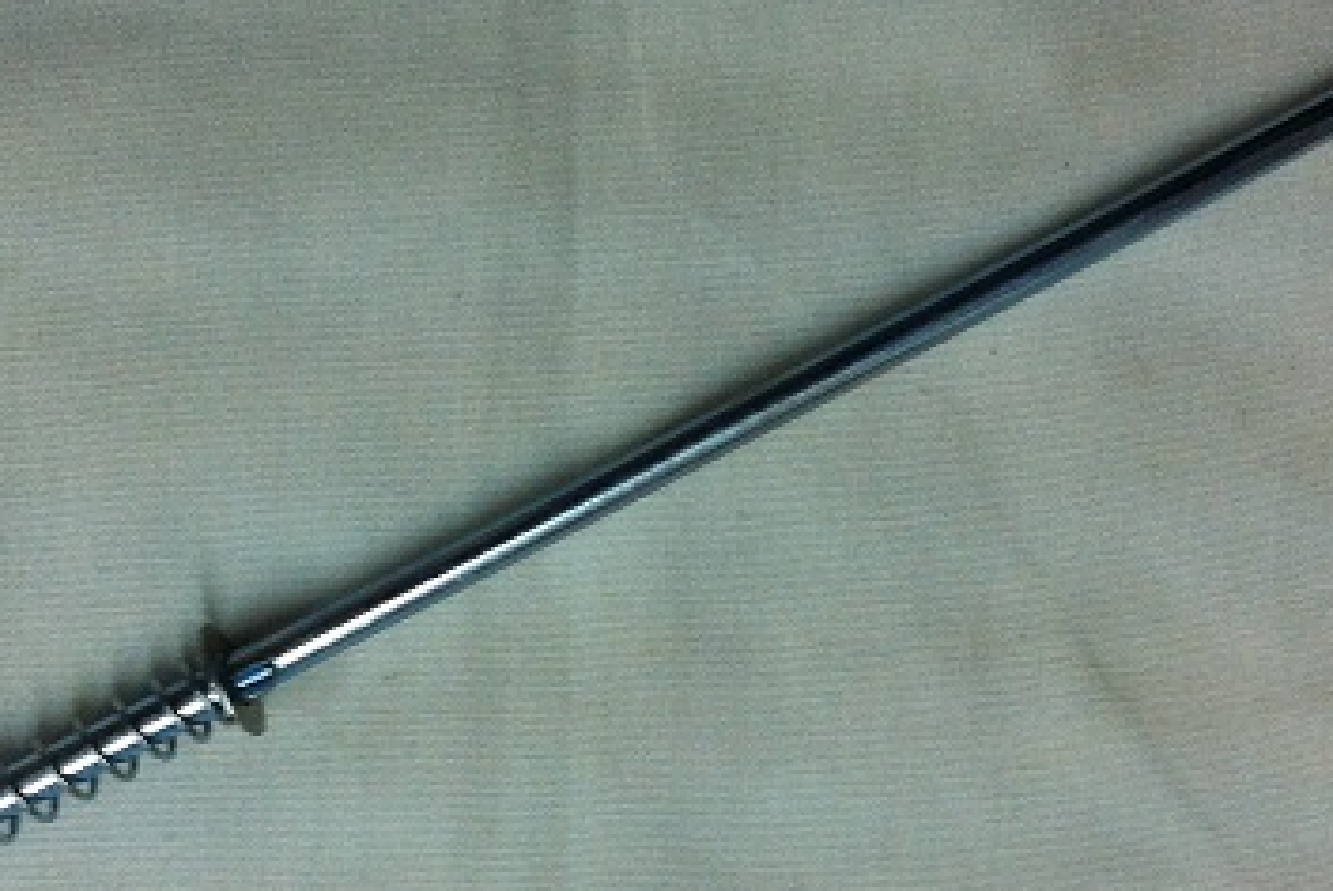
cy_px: 413
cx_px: 733
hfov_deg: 25.3
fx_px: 2965
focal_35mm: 80
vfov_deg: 17.1
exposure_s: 1/17
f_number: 2.8
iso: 100
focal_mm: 3.85
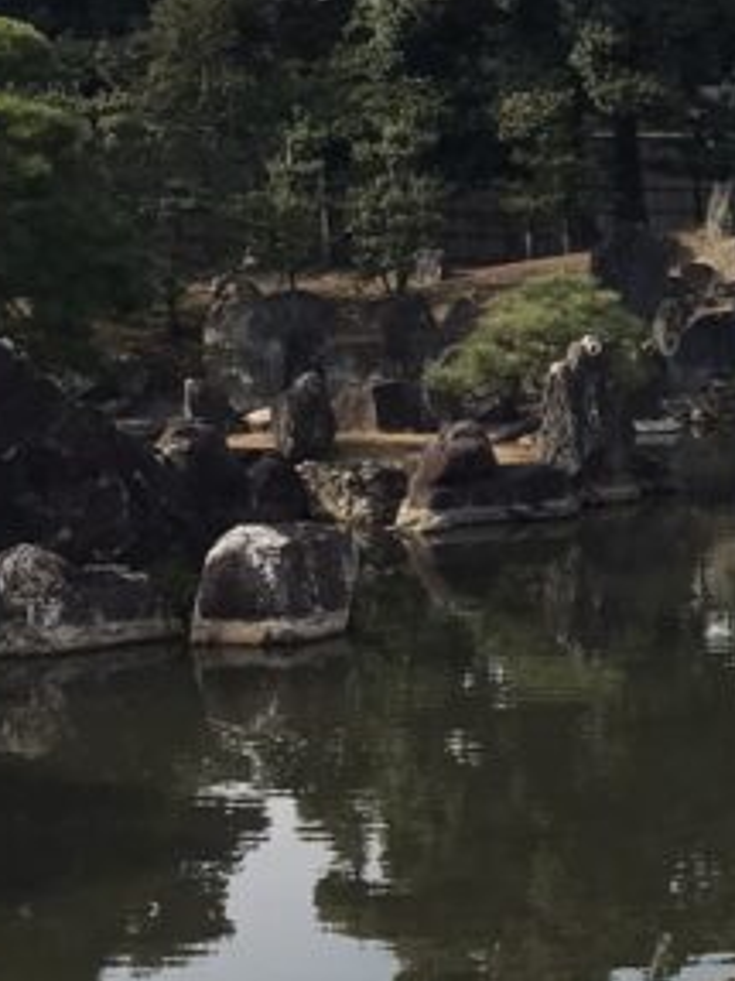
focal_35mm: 100
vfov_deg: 19.6
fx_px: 2833
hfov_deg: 13.7
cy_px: 465
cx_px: 1155
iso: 20
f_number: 1.8
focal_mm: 3.99
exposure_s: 1/2083
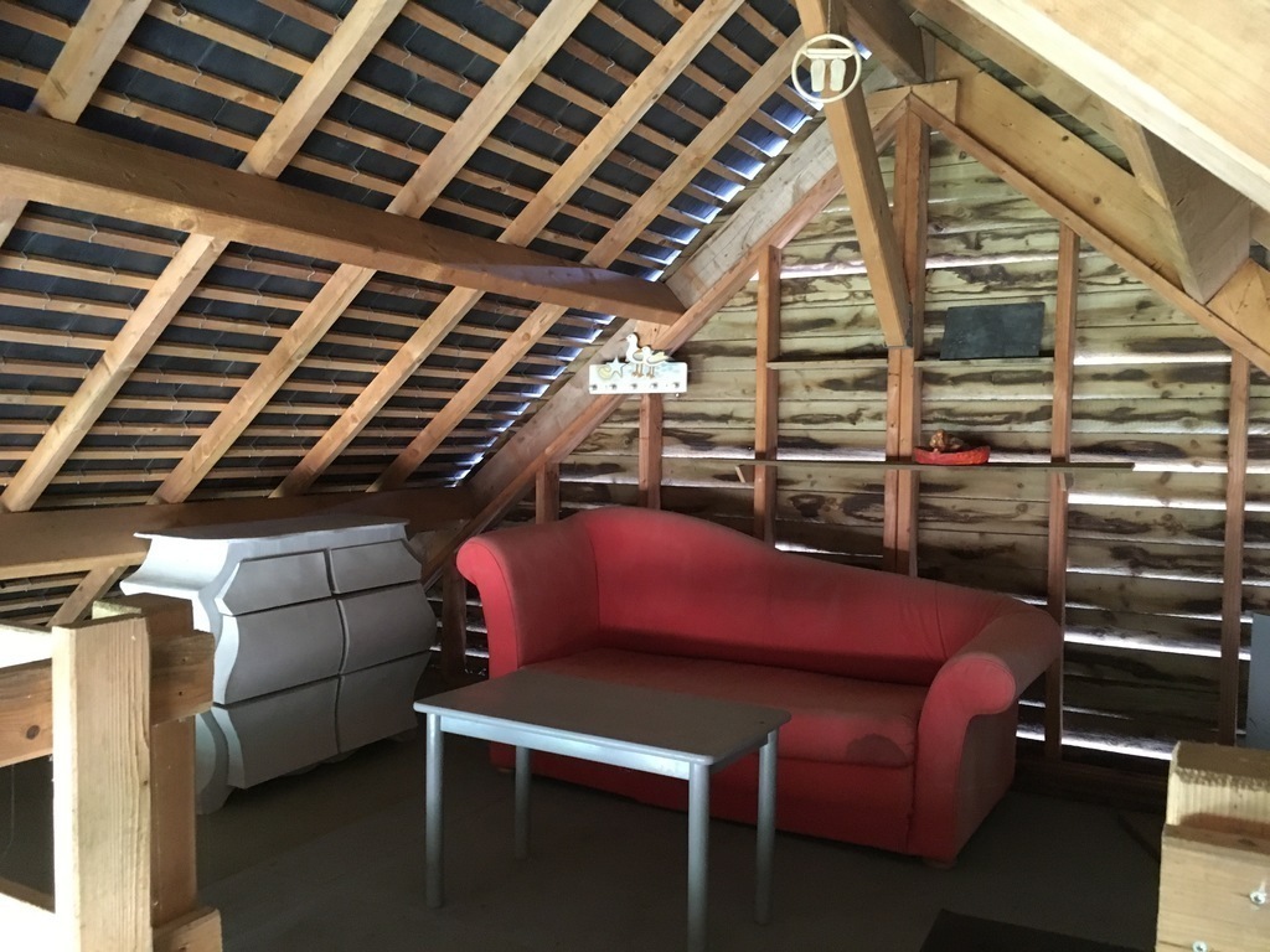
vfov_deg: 48.2
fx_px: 1064
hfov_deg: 61.7
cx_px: 635
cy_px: 476
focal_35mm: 29
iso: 250
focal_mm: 4.15
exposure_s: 1/17
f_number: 2.2
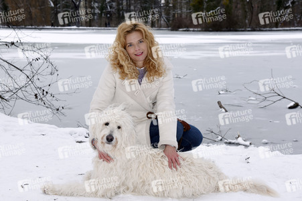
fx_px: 520
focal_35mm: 62
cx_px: 151
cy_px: 100
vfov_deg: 21.9
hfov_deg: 32.4
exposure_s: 1/160
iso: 500
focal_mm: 62
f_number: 6.3
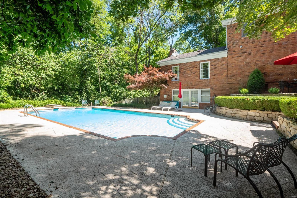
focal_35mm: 16
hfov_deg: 96.7
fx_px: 132
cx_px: 148
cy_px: 99
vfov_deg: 73.7
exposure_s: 1/250
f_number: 8
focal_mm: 8
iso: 400
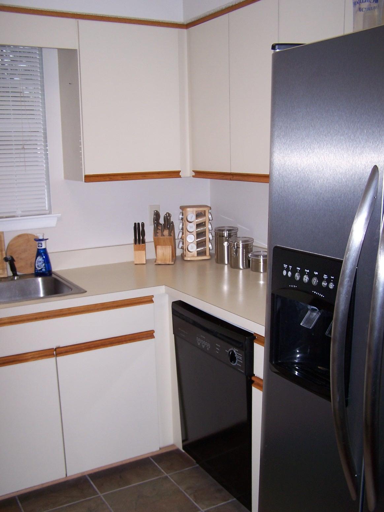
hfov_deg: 37.7
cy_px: 256
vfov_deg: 49.0
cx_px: 192
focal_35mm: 38
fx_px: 562
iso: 80
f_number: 2.8
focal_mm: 6.3
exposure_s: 1/60
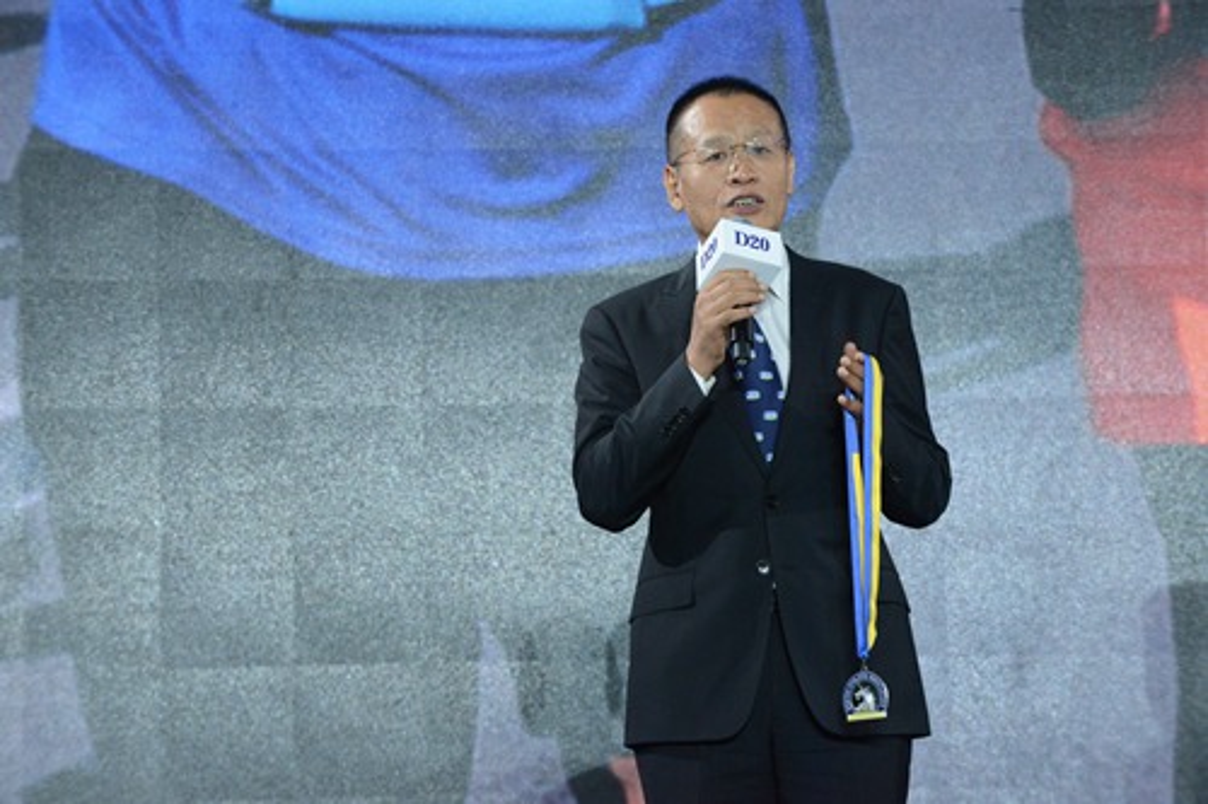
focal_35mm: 200
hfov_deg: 10.3
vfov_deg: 6.9
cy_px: 402
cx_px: 604
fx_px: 6709
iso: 5000
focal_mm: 200
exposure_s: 1/200
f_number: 11
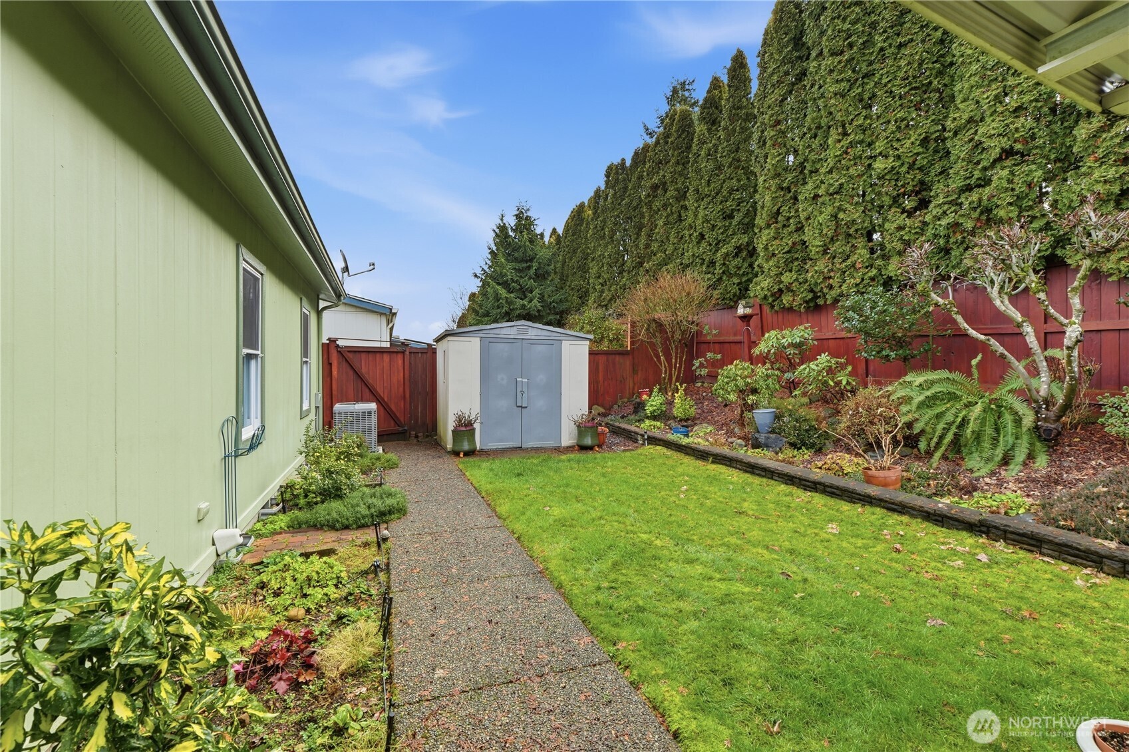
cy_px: 376
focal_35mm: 16
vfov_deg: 74.6
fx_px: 494
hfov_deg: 97.7
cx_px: 564
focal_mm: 10.5
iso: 100
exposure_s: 1/1000
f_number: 8
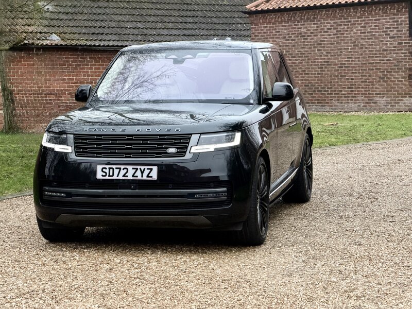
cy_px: 154
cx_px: 206
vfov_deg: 14.8
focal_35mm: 100
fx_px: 1190
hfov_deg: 19.6
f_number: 2.8
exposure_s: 1/114
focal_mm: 16.89
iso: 400
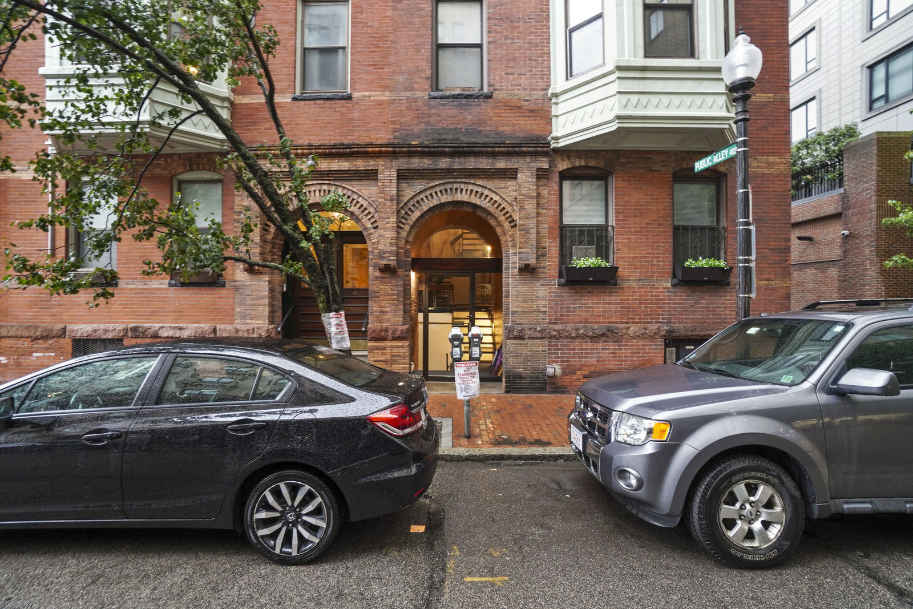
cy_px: 304
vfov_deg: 77.3
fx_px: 380
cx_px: 456
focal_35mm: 15
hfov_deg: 100.4
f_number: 7.1
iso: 320
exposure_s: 1/4
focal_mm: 10
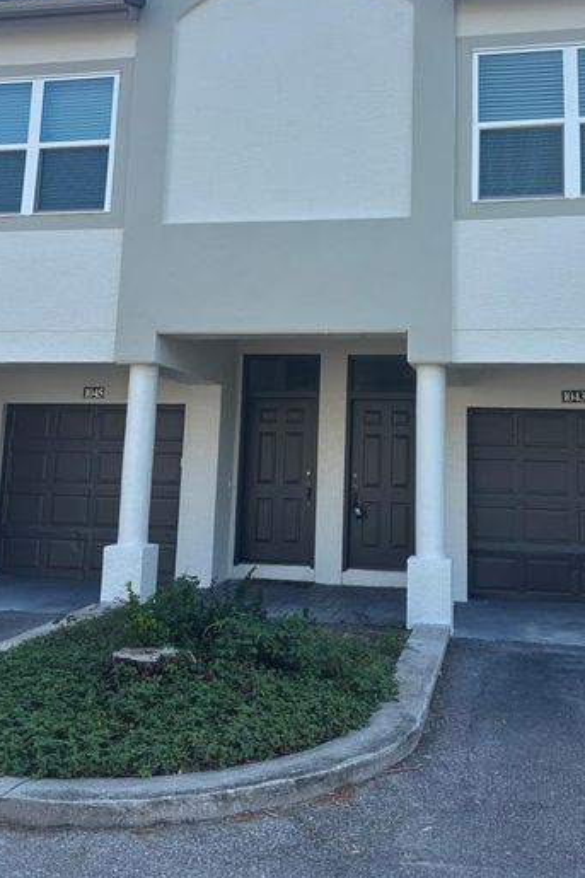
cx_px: 360
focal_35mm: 35
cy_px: 332
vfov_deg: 53.9
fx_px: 854
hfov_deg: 37.6
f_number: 1.6
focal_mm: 5.96
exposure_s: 1/1344
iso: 50
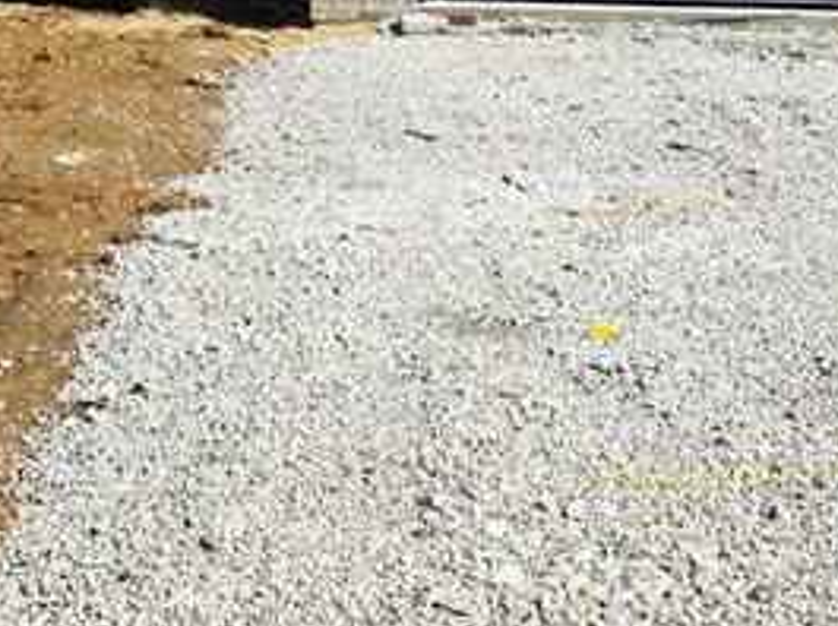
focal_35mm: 89
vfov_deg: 15.6
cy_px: -231
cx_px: 427
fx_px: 2152
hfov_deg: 22.0
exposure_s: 1/10000
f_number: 1.7
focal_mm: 6.3
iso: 80
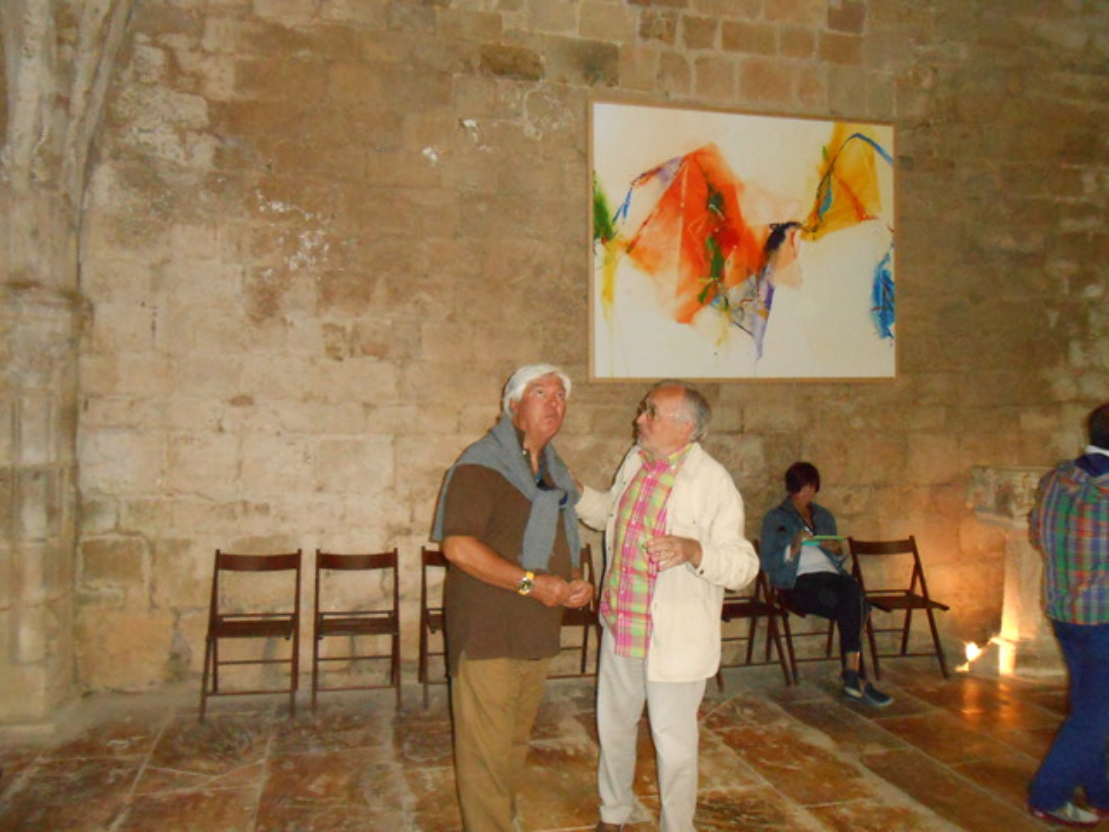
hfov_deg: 67.3
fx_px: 833
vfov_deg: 53.1
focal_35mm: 26
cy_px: 416
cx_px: 554
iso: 1000
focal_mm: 4.6
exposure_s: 1/25
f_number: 3.5
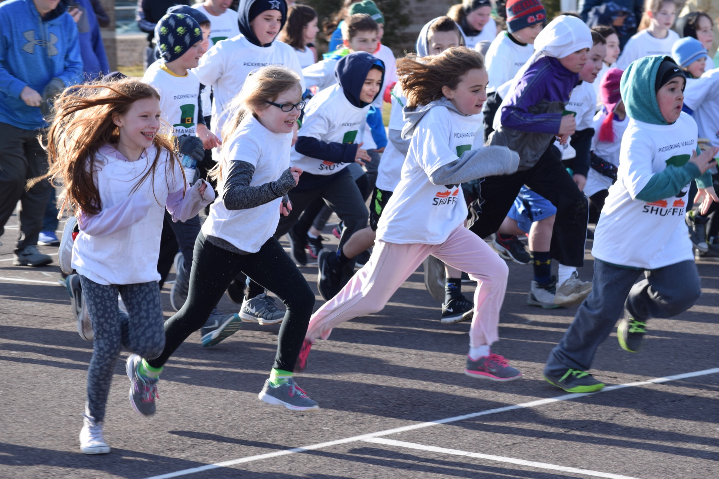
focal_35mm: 129
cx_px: 360
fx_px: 2576
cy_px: 240
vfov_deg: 10.6
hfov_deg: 15.9
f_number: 8
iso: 250
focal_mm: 86
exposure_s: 1/250
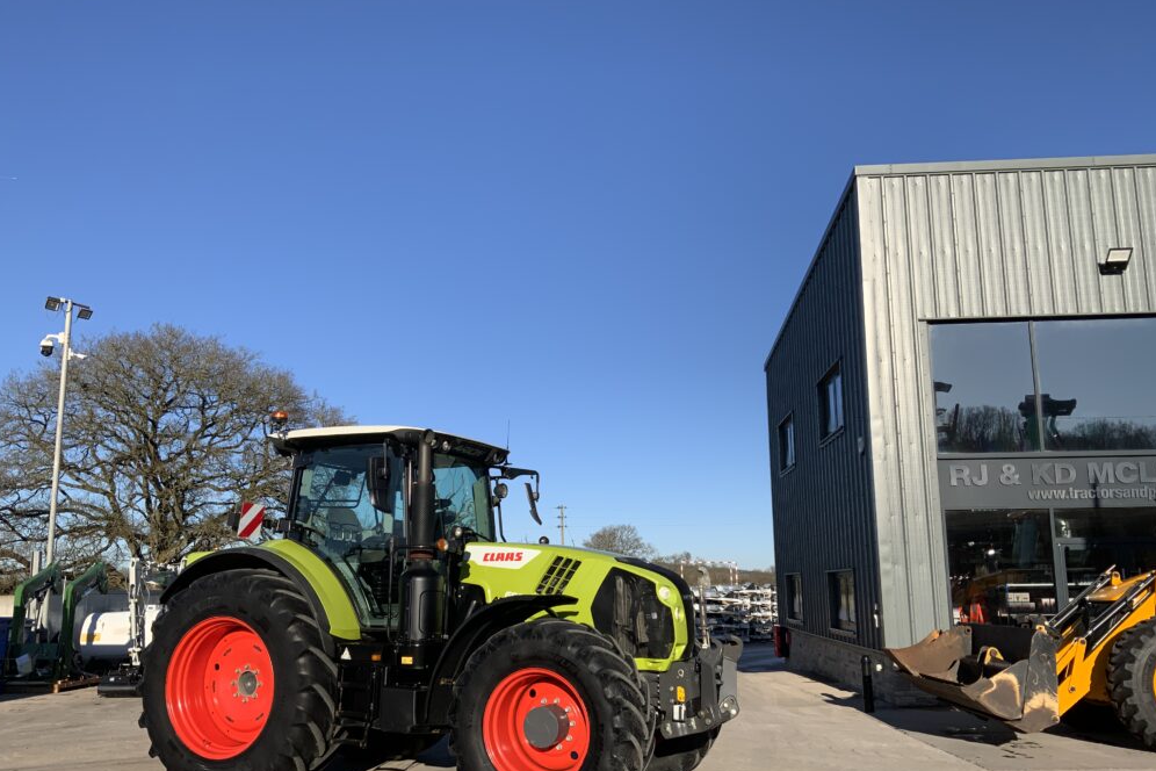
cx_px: 566
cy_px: 433
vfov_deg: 42.2
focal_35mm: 31
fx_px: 995
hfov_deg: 60.3
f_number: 1.8
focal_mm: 3
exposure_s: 1/2141
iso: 16
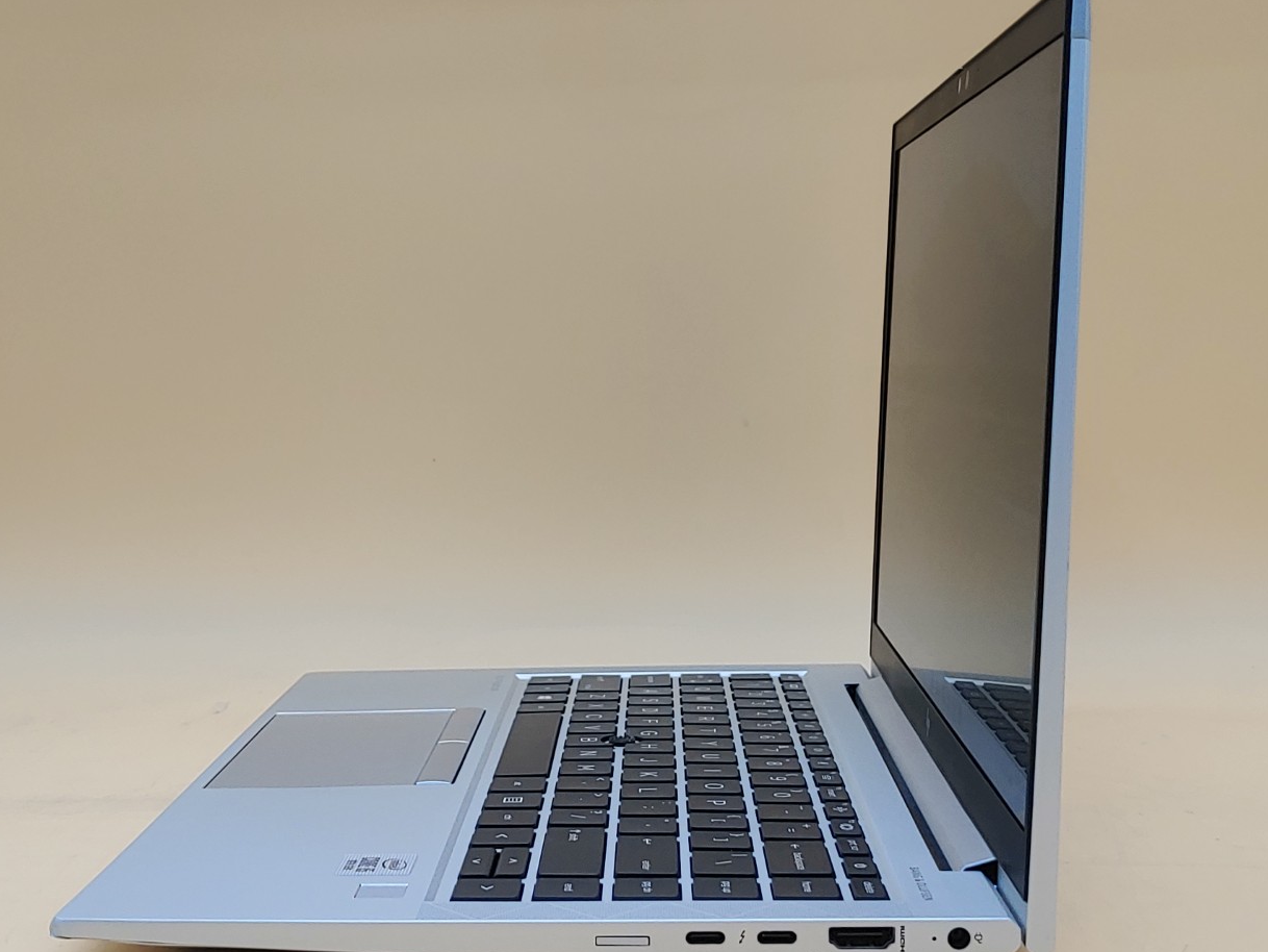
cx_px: 606
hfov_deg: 36.8
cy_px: 469
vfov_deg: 28.0
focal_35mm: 52
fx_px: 1905
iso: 50
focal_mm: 4.36
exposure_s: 1/133
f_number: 1.8
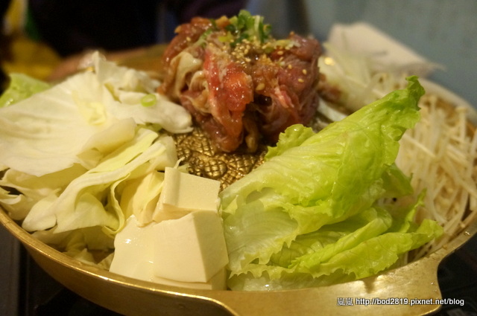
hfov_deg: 51.3
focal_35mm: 38
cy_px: 158
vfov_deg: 35.4
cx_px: 238
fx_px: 496
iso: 2000
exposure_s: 1/60
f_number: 4.5
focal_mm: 25
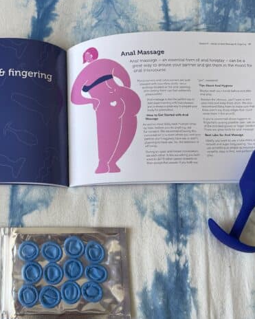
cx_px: 43
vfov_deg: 43.8
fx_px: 396
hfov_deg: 34.3
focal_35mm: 42
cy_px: 156
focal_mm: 4.2
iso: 125
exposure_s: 1/117
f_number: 1.6
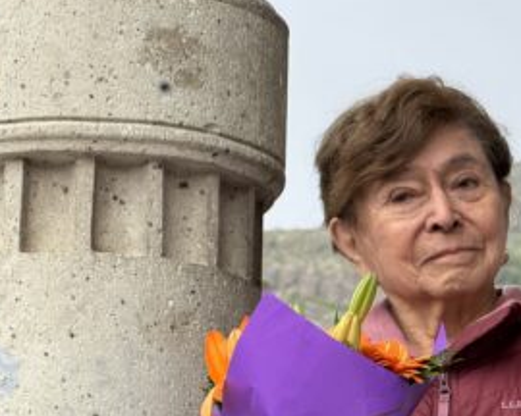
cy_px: 202
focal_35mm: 278
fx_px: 4287
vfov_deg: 5.6
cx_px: 724
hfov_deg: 6.9
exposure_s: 1/413
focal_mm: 16.89
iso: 50
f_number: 2.8
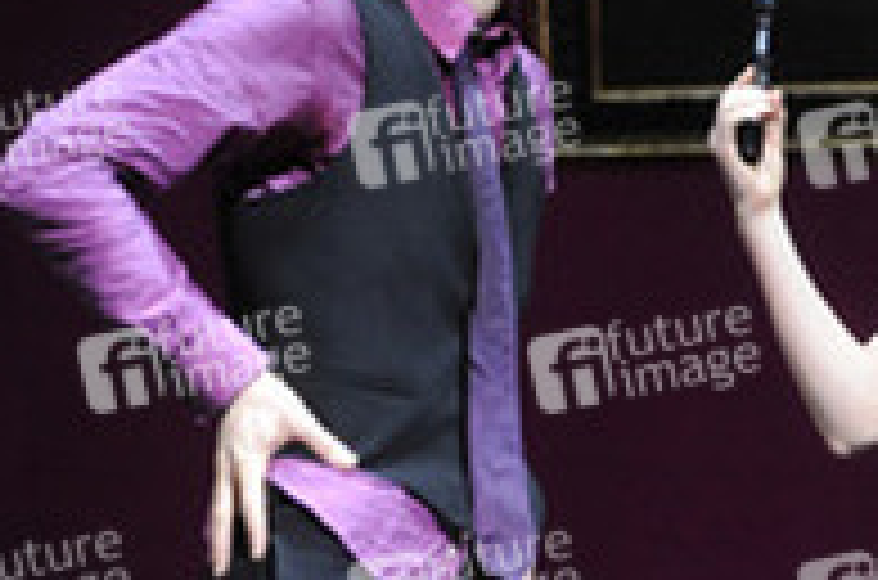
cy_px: 247
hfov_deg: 6.1
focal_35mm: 336
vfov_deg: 4.1
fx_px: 8175
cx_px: 975
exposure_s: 1/160
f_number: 5.6
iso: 6400
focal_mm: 145
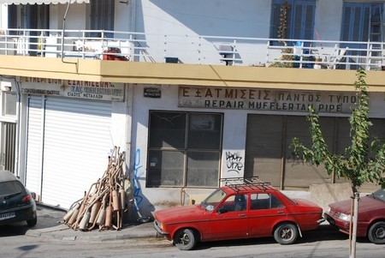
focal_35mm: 75
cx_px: 192
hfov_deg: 27.0
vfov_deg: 18.2
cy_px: 129
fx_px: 803
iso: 200
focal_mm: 50
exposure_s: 1/400
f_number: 10
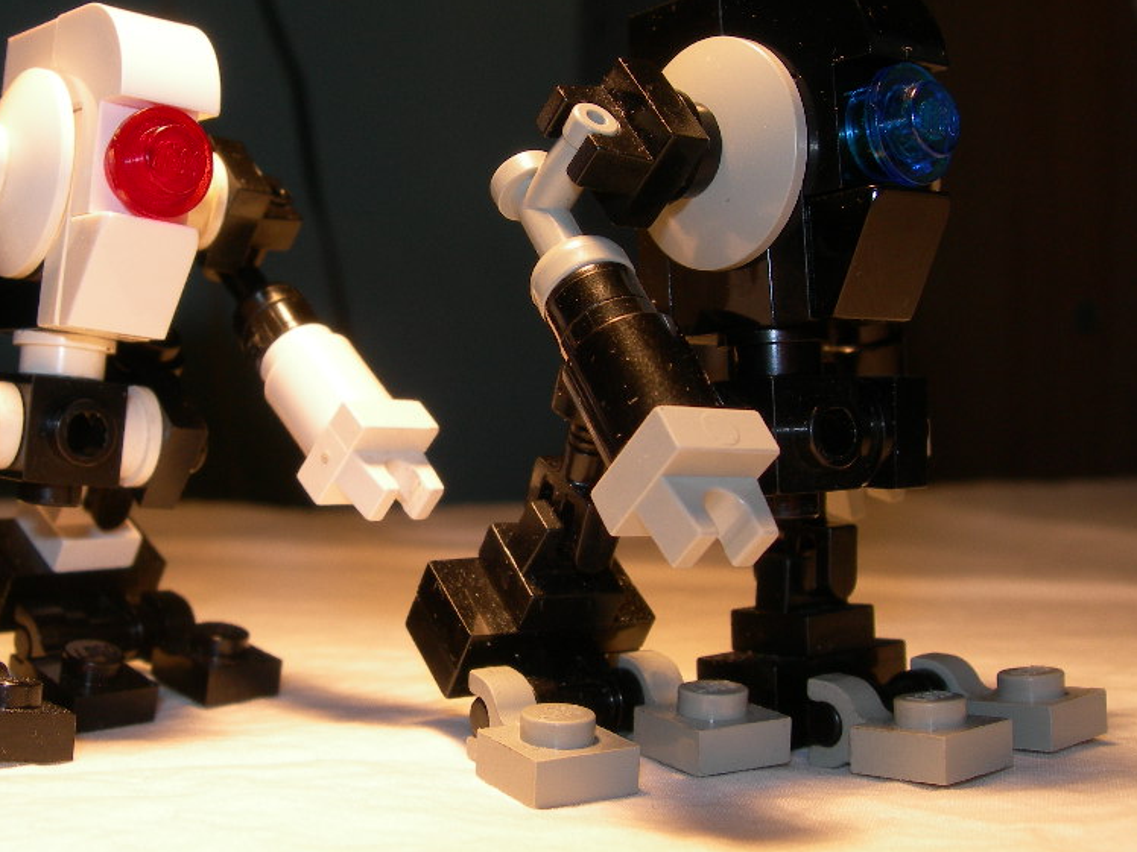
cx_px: 401
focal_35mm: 52
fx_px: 1708
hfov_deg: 36.5
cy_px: 407
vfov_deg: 28.0
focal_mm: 7.8
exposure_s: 1/31.2
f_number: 4.8
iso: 50
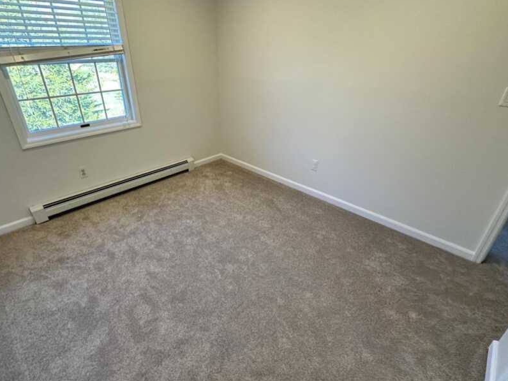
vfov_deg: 71.5
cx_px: 231
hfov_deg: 87.5
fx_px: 264
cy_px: 179
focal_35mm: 18
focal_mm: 2.22
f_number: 2.2
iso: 320
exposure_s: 1/120
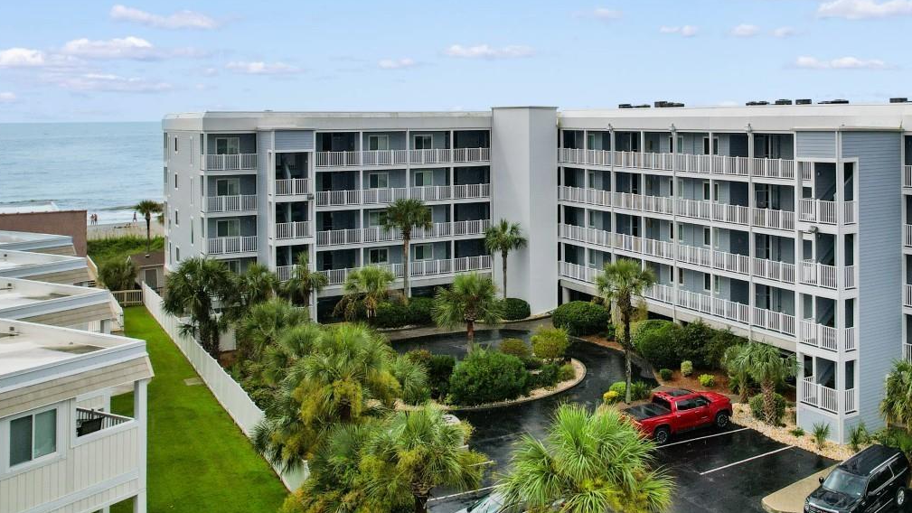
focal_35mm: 37
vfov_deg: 30.9
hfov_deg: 52.6
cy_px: 79
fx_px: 895
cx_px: 632
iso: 100
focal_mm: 8.38
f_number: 2.8
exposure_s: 1/640
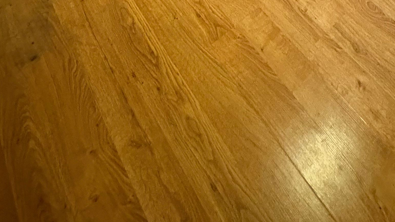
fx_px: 419
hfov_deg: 49.1
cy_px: -243
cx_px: 281
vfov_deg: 17.9
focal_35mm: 40
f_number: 2.2
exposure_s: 1/30
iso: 1000
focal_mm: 2.22
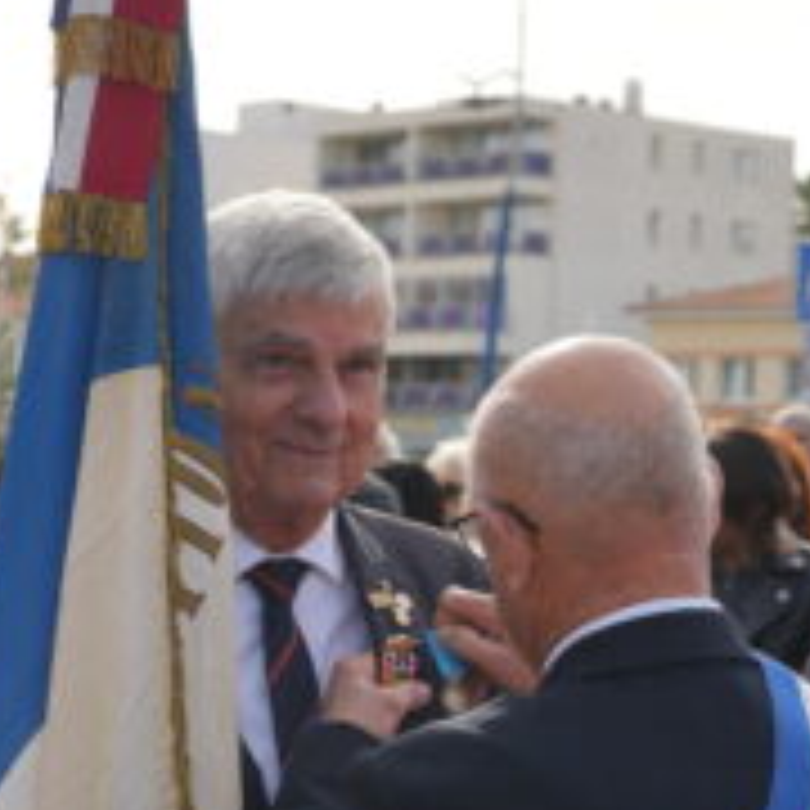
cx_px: 400
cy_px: 578
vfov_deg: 19.4
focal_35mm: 89
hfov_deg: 19.5
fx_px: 2356
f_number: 5.6
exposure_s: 1/250
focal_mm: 47
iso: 100
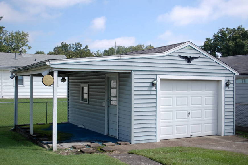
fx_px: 299
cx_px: 124
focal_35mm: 44
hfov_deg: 45.0
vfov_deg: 30.8
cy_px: 82
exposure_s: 1/640
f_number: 4.8
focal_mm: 29
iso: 200
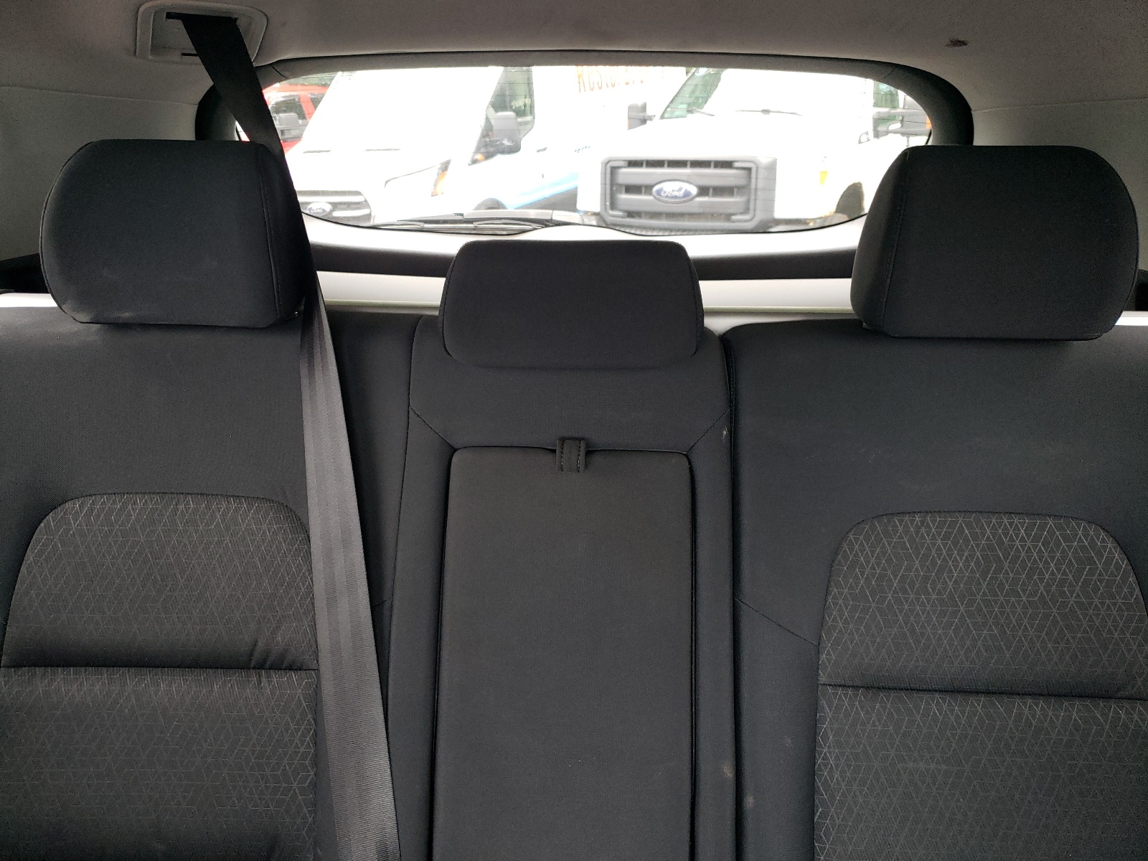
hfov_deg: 67.3
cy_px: 430
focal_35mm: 26
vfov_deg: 53.1
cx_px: 574
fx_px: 862
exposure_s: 1/60.2
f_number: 1.5
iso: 169
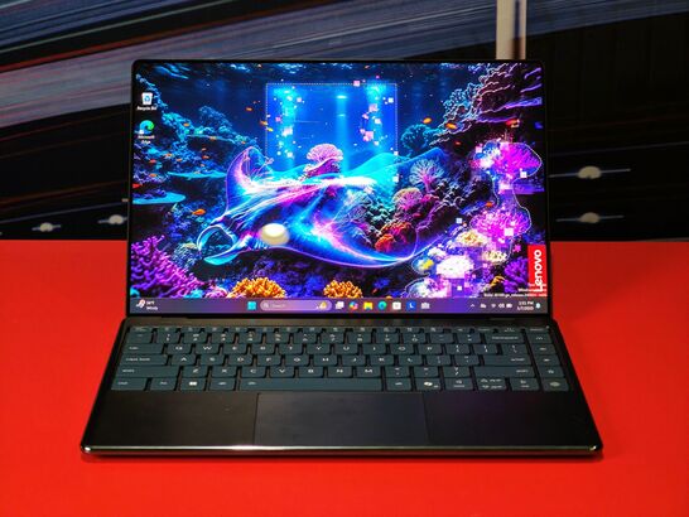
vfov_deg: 19.7
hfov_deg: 26.0
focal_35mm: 75
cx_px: 344
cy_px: 258
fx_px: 1493
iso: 200
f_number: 1.8
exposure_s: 1/120
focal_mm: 12.28
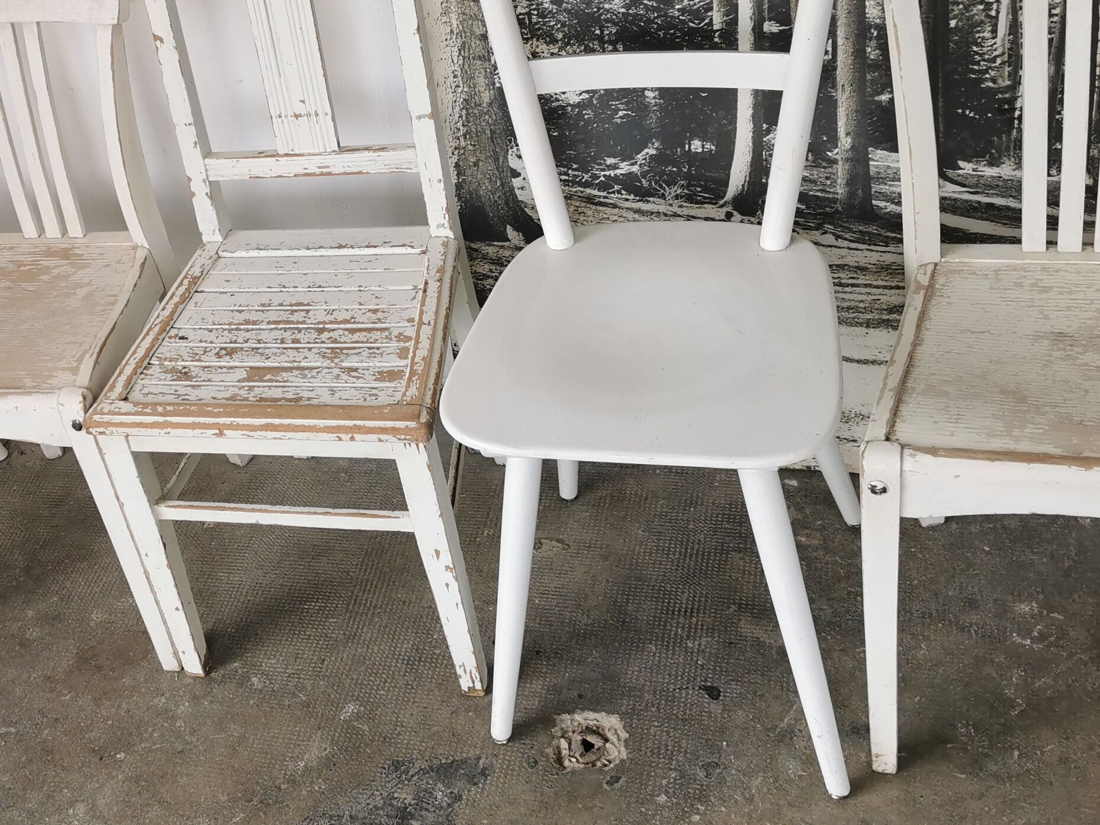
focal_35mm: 53
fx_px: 1684
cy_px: 222
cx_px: 275
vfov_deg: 27.2
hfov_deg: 35.4
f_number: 1.6
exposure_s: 1/124
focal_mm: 5.56
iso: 50
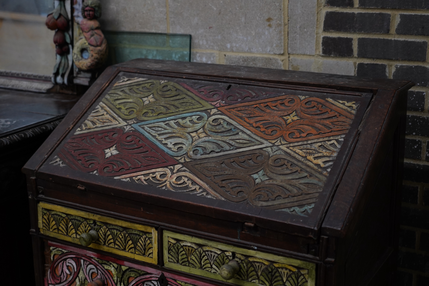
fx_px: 632
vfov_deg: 25.5
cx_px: 214
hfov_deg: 37.5
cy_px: 143
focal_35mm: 53
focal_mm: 53
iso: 1250
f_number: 4
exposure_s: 1/125
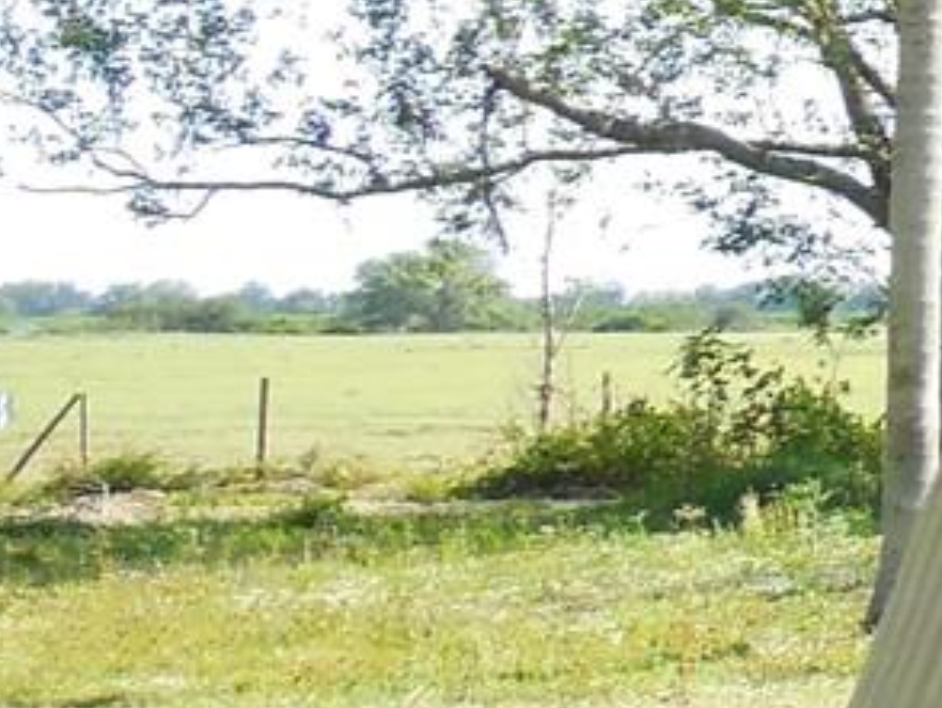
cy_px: -32
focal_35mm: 136
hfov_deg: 11.4
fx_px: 3704
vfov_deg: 10.8
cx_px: 2438
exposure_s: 1/500
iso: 125
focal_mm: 4.5
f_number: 3.1
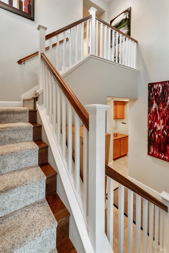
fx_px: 106
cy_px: 126
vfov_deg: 100.4
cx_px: 84
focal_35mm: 15
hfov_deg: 77.3
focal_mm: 10
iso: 400
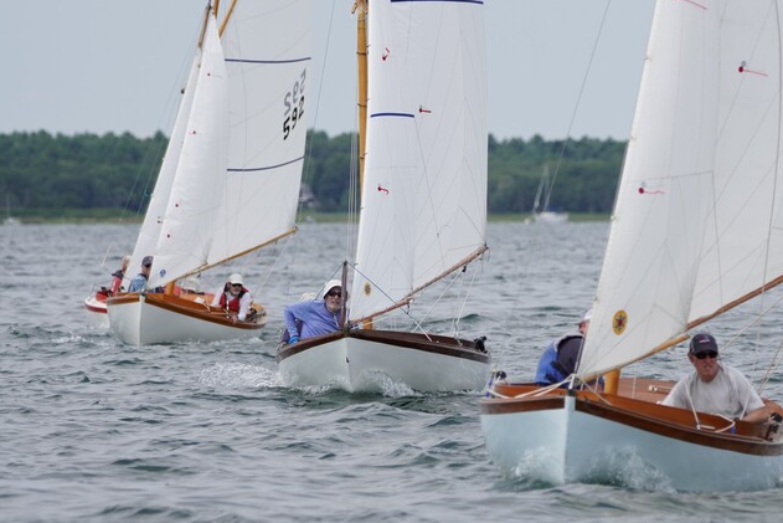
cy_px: 199
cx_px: 493
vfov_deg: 2.7
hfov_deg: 4.1
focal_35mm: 508
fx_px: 11043
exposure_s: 1/1250
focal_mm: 267
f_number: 5.6
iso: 200
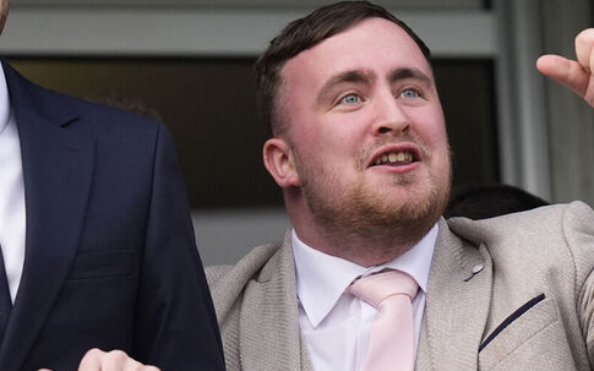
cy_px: 125
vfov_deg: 0.9
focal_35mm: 1411
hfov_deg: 1.5
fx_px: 22839
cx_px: 284
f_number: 4
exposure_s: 1/3200
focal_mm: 560
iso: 1600
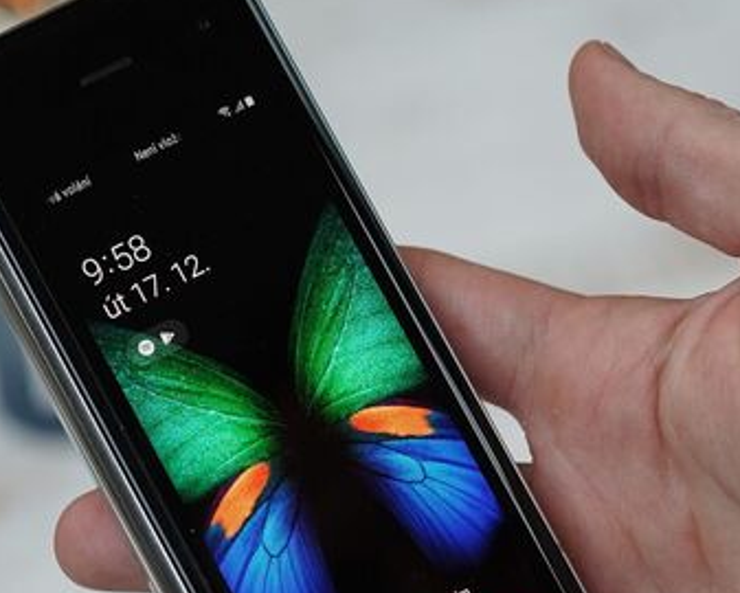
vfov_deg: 10.5
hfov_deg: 13.1
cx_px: 375
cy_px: 441
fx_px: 3221
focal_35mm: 147
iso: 500
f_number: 2.8
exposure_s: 1/160
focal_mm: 55
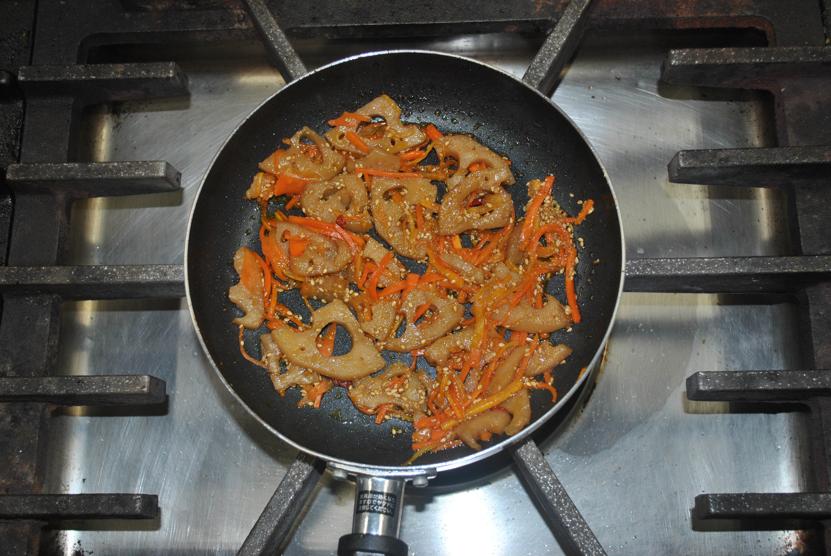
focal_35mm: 54
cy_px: 278
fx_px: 1248
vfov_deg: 25.1
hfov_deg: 36.8
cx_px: 416
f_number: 5
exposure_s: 1/30
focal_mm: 36
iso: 400
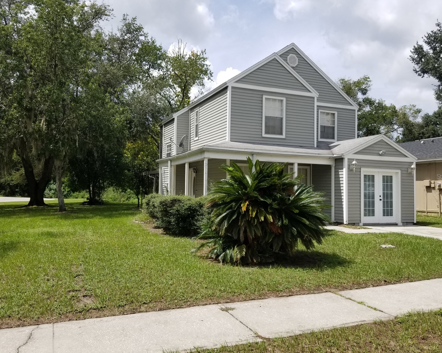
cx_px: 222
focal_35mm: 28
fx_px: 366
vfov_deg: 51.5
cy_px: 176
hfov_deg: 62.2
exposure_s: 1/2568
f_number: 1.7
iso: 50
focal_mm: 4.3
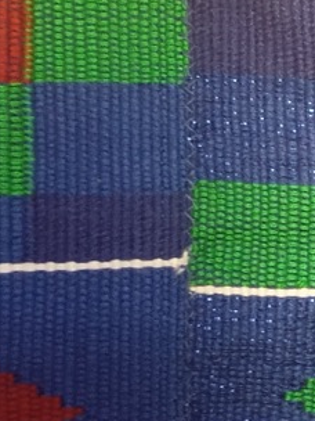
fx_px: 1565
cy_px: 94
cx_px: 607
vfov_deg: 15.2
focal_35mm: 129
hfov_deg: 10.6
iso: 1155
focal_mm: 3.43
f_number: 2.2
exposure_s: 1/20
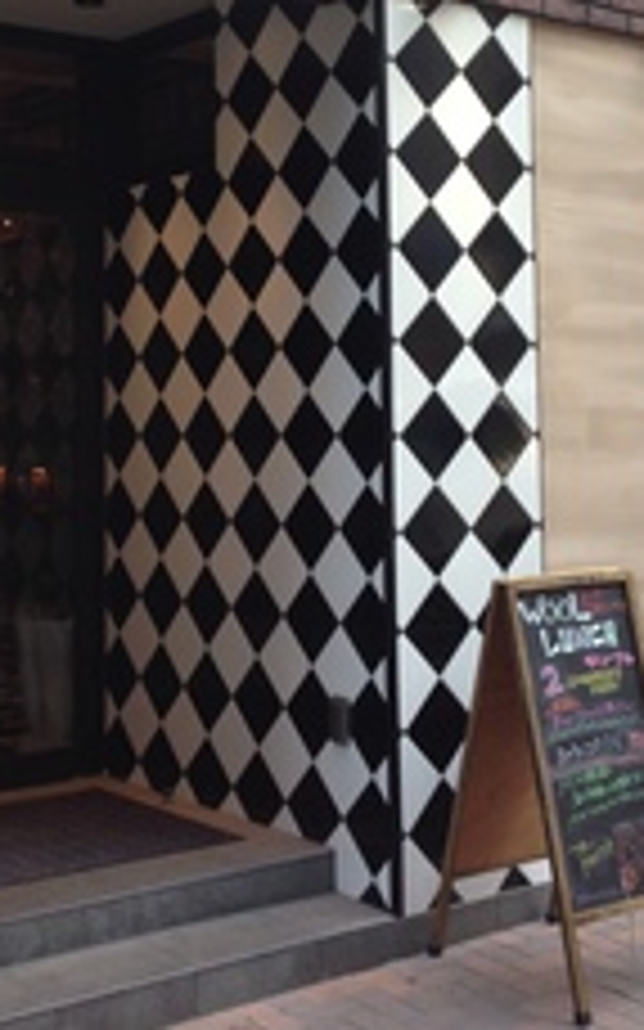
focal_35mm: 61
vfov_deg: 32.9
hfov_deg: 21.3
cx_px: 275
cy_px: 279
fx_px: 1714
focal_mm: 4.12
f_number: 2.4
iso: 50
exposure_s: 1/132
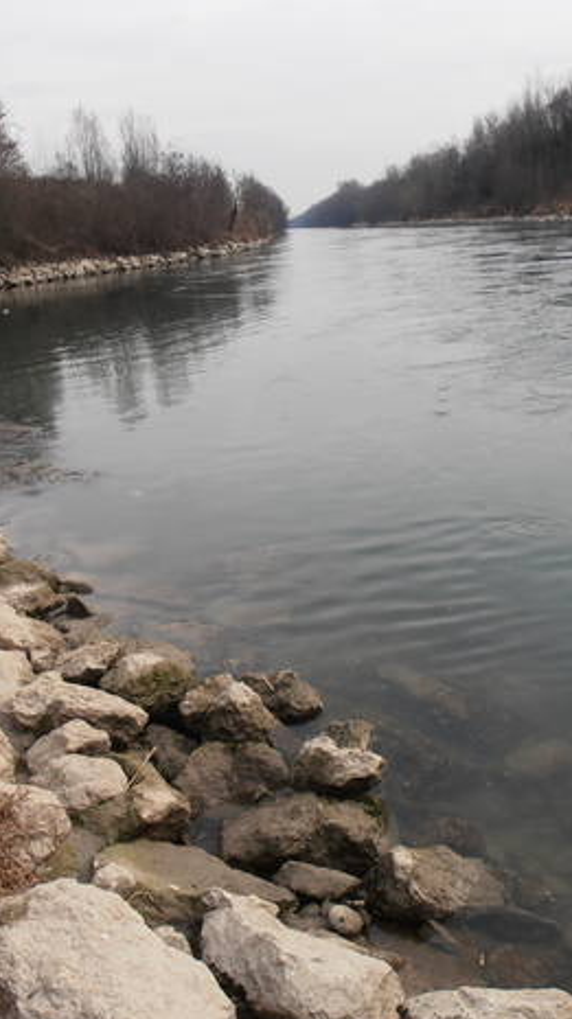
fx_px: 972
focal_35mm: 36
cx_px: 346
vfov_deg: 55.3
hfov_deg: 32.7
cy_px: 519
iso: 80
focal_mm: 4.2
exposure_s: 1/100
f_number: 7.9
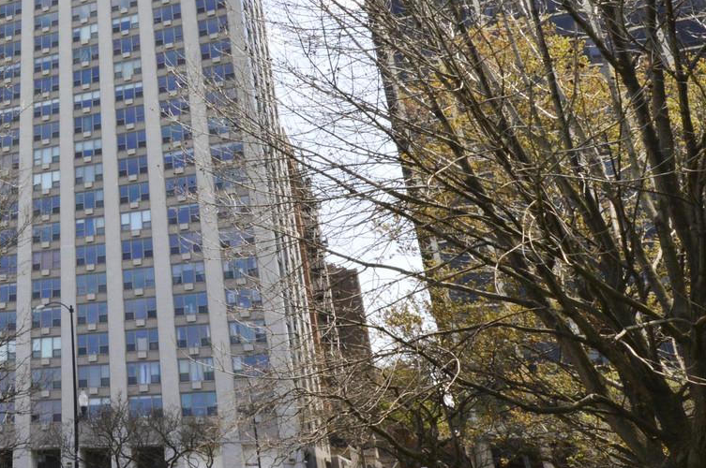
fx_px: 824
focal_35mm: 42
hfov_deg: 41.8
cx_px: 42
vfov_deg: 31.0
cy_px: 99
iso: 800
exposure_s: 1/250
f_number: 22
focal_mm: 13
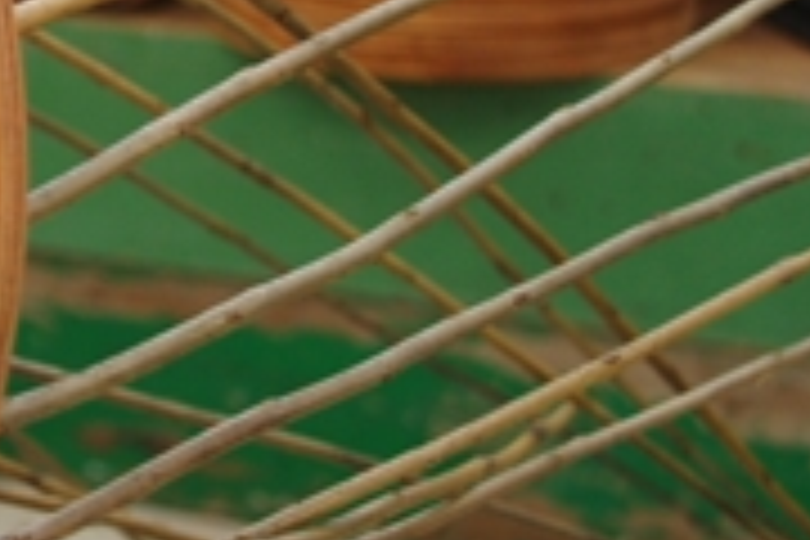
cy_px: -115
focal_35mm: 149
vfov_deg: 9.1
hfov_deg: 12.7
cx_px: -558
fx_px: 3352
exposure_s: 1/200
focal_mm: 28
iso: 200
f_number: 4
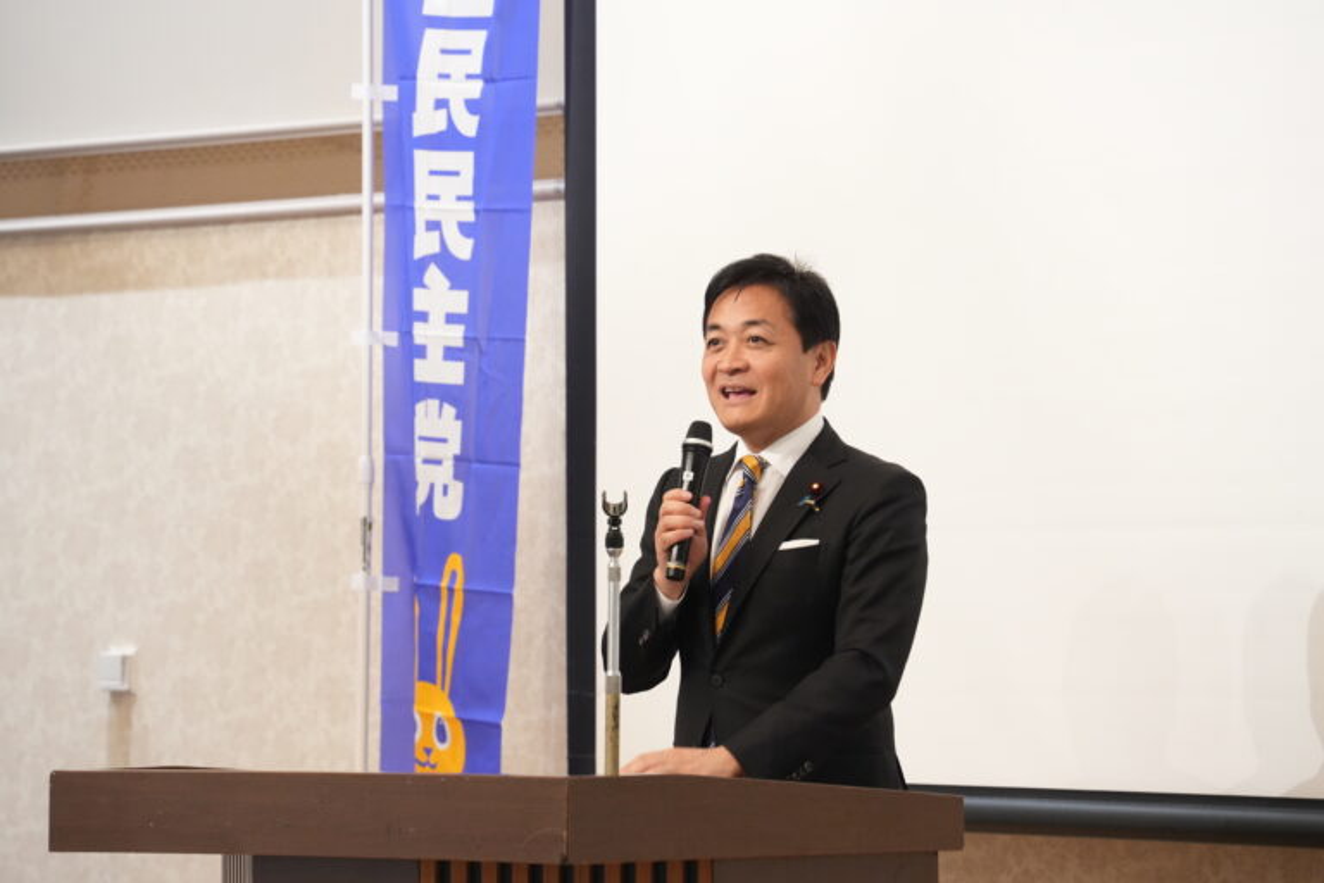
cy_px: 442
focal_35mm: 177
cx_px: 662
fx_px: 6509
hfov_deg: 11.6
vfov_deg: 7.8
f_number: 6.3
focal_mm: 177
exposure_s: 1/125
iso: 5000
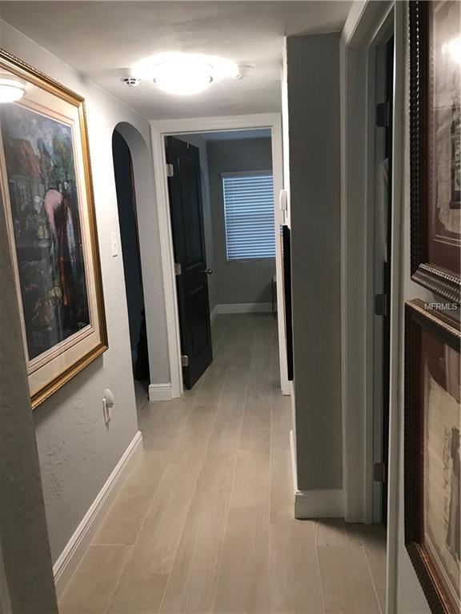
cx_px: 230
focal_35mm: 28
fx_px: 497
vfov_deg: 63.4
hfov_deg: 49.7
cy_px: 307
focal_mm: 3.99
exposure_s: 1/15
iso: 50
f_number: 1.8
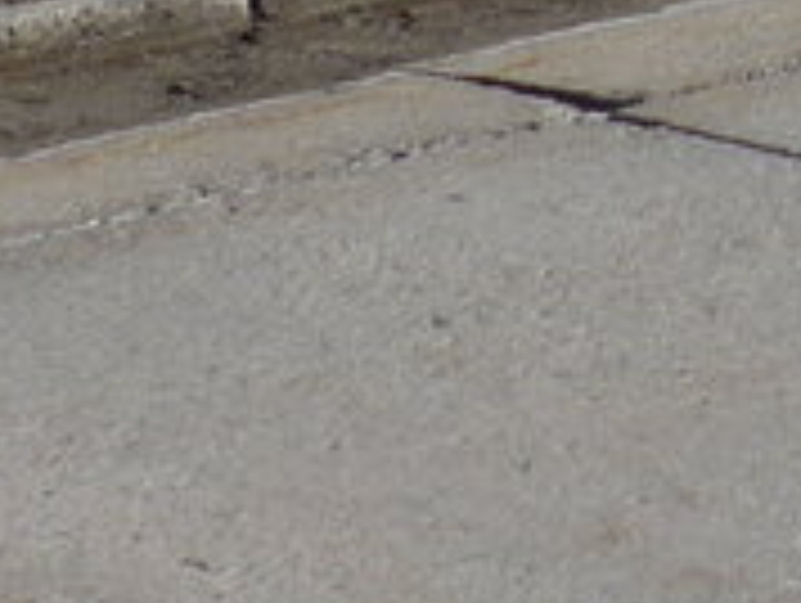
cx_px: 1292
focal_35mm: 229
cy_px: -1341
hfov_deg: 8.4
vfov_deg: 5.9
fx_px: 5306
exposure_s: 1/2000
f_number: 3.2
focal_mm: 7
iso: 80
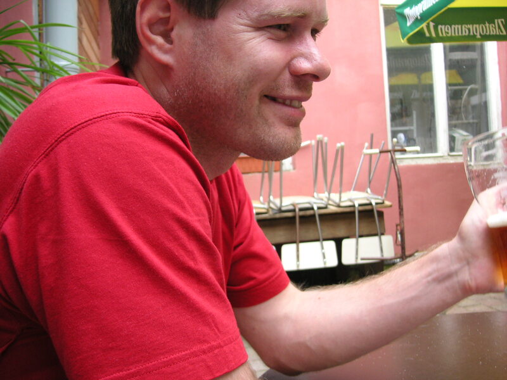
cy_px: 190
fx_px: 542
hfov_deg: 50.1
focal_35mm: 37
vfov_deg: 38.7
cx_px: 254
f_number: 2.8
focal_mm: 6.1
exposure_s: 1/125
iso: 50
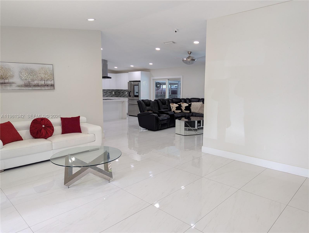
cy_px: 116
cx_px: 154
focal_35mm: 24
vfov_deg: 56.9
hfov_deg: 71.5
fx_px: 215
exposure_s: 1/60
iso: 47
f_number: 1.85
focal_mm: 6.81
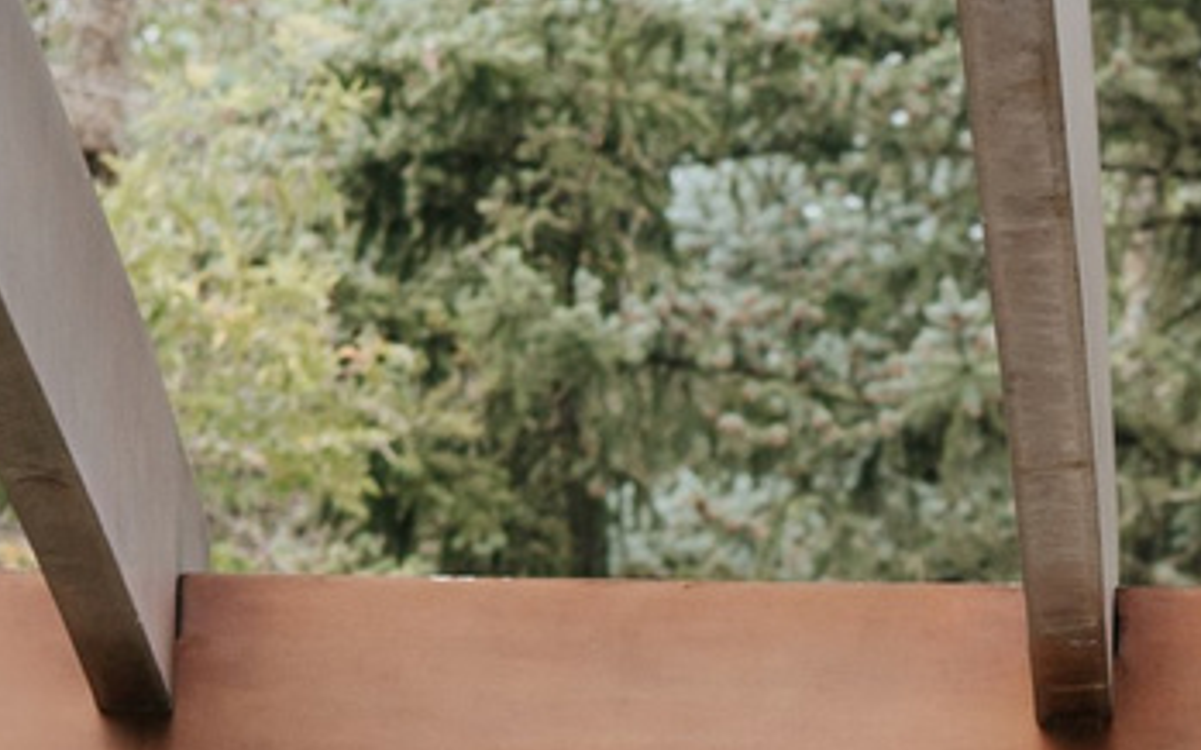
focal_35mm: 374
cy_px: 1419
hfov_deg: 5.6
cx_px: 1019
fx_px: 12239
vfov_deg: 3.5
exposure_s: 1/400
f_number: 4.5
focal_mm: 50
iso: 160
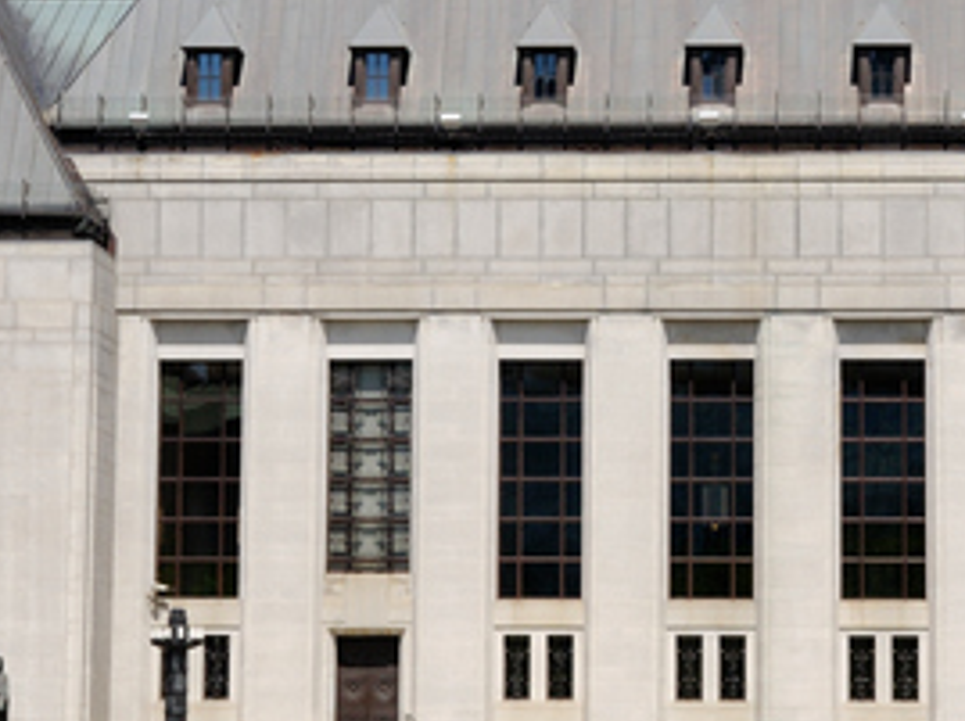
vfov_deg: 10.6
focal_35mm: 140
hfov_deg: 14.1
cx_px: 705
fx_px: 3898
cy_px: 251
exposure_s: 1/400
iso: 200
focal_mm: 36
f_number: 10
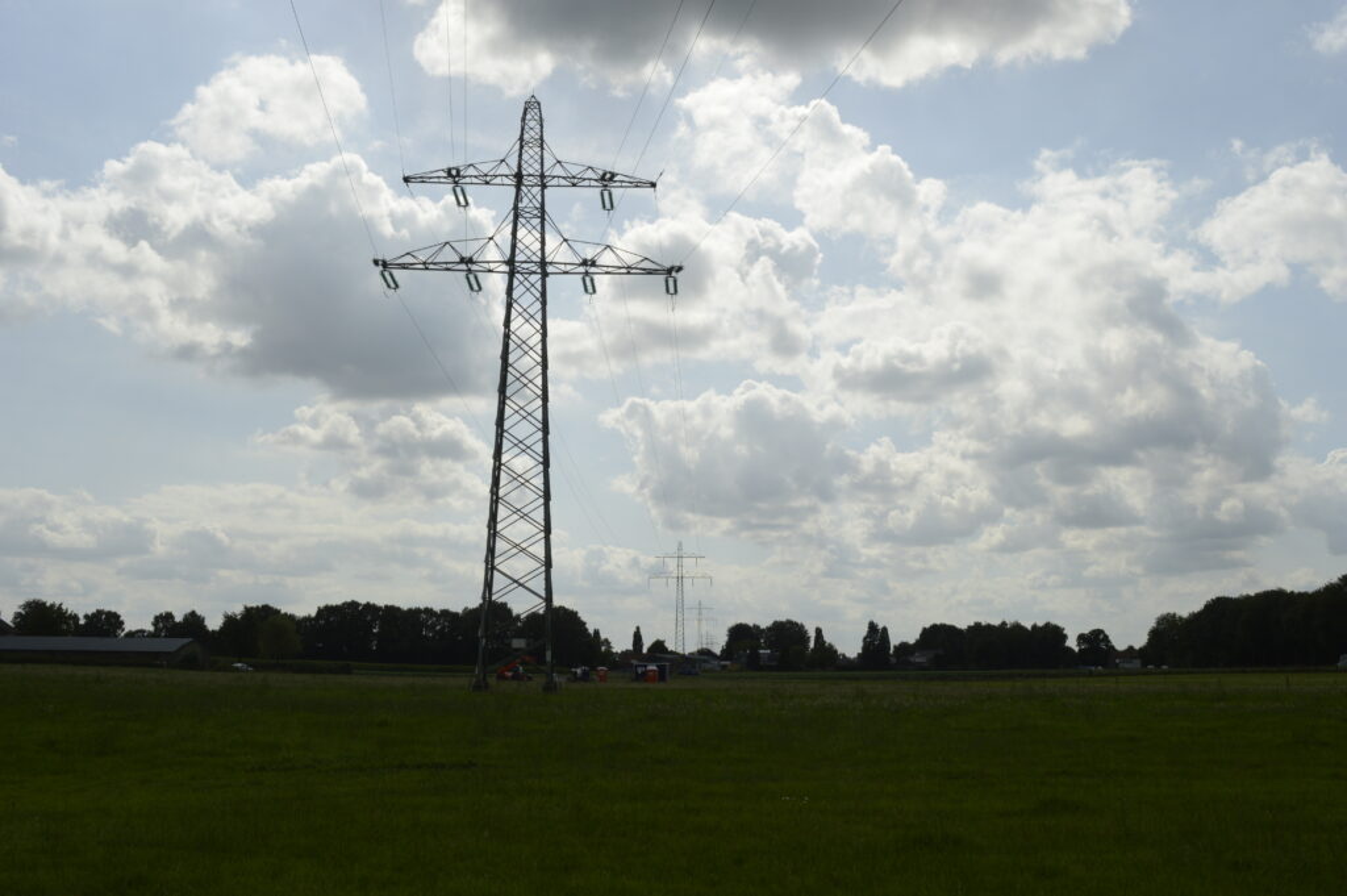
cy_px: 448
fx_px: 1234
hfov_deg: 57.3
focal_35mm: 33
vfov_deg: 39.9
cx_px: 674
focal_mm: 22
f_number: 13
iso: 200
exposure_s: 1/640
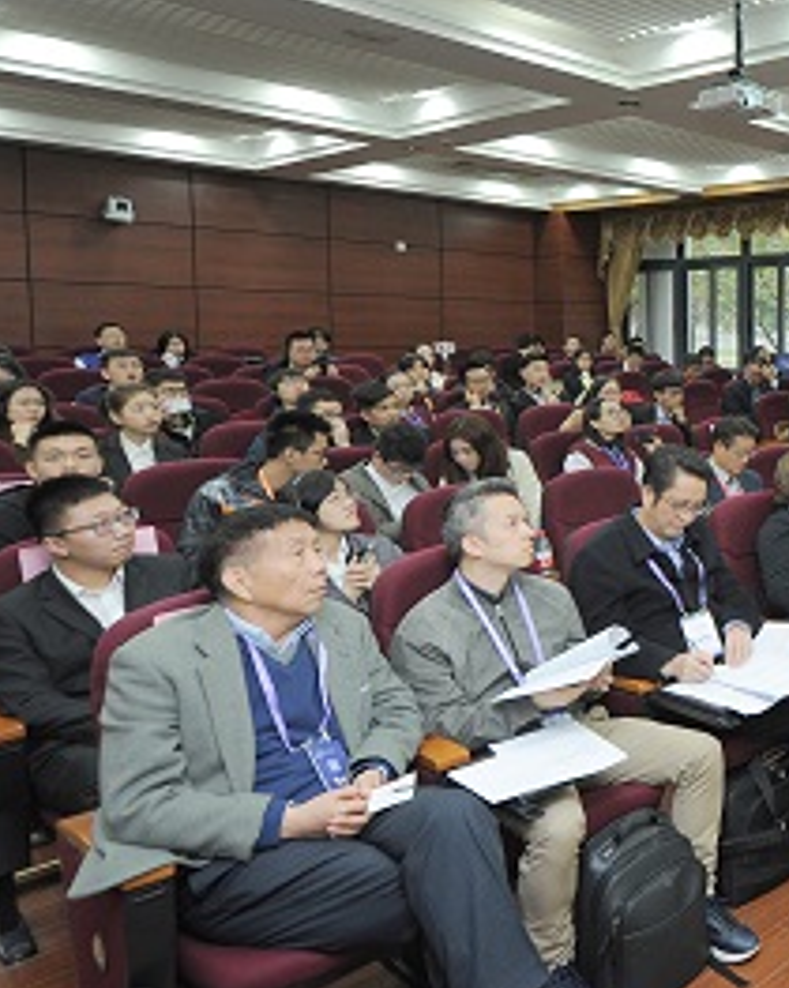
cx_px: 962
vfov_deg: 58.2
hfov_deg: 36.5
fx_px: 877
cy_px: 385
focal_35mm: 30
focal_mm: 14
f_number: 4
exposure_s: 1/100
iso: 1000
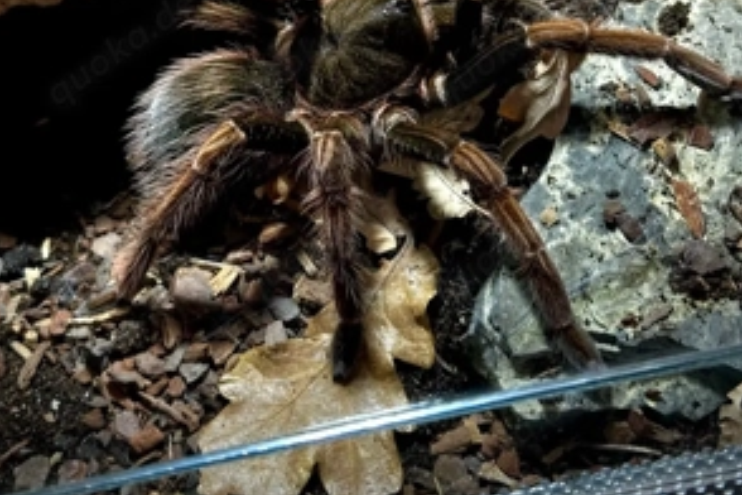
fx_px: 1401
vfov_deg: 19.7
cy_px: 76
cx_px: 368
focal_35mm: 68
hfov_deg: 29.7
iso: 400
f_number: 1.78
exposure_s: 1/40
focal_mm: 6.86
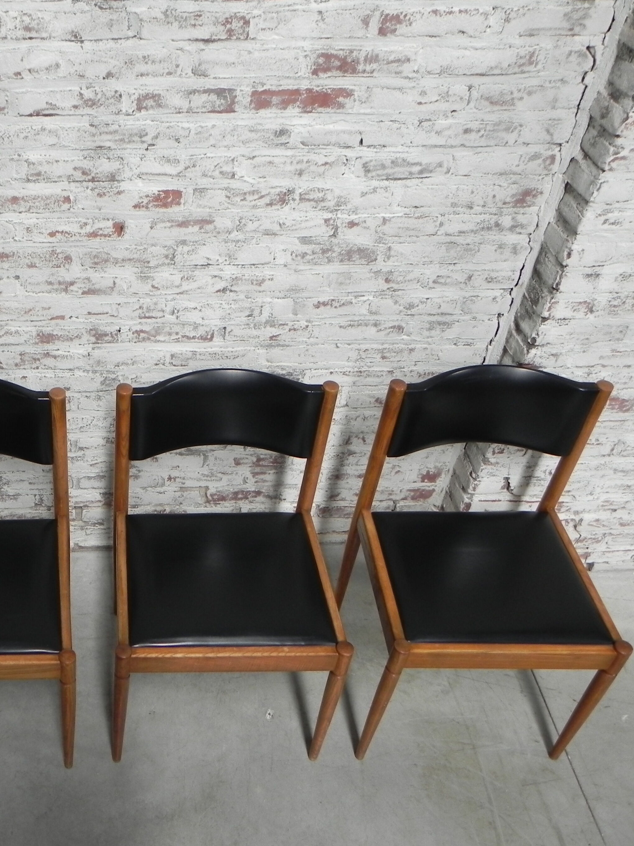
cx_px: 84
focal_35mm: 39
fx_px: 953
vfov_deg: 47.9
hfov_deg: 35.0
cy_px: 424
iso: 171
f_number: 2.8
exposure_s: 1/30
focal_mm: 5.2
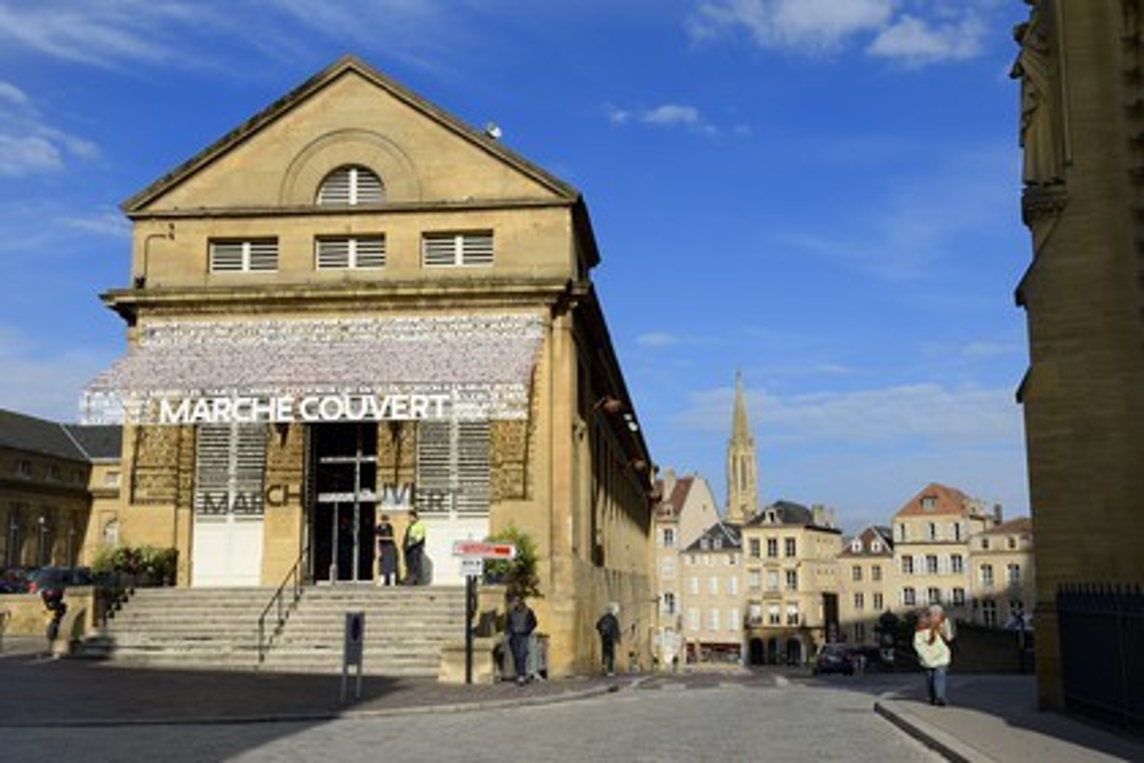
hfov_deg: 50.7
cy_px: 382
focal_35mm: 38
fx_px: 1207
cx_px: 572
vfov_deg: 35.1
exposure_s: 1/250
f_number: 14
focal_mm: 38
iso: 200
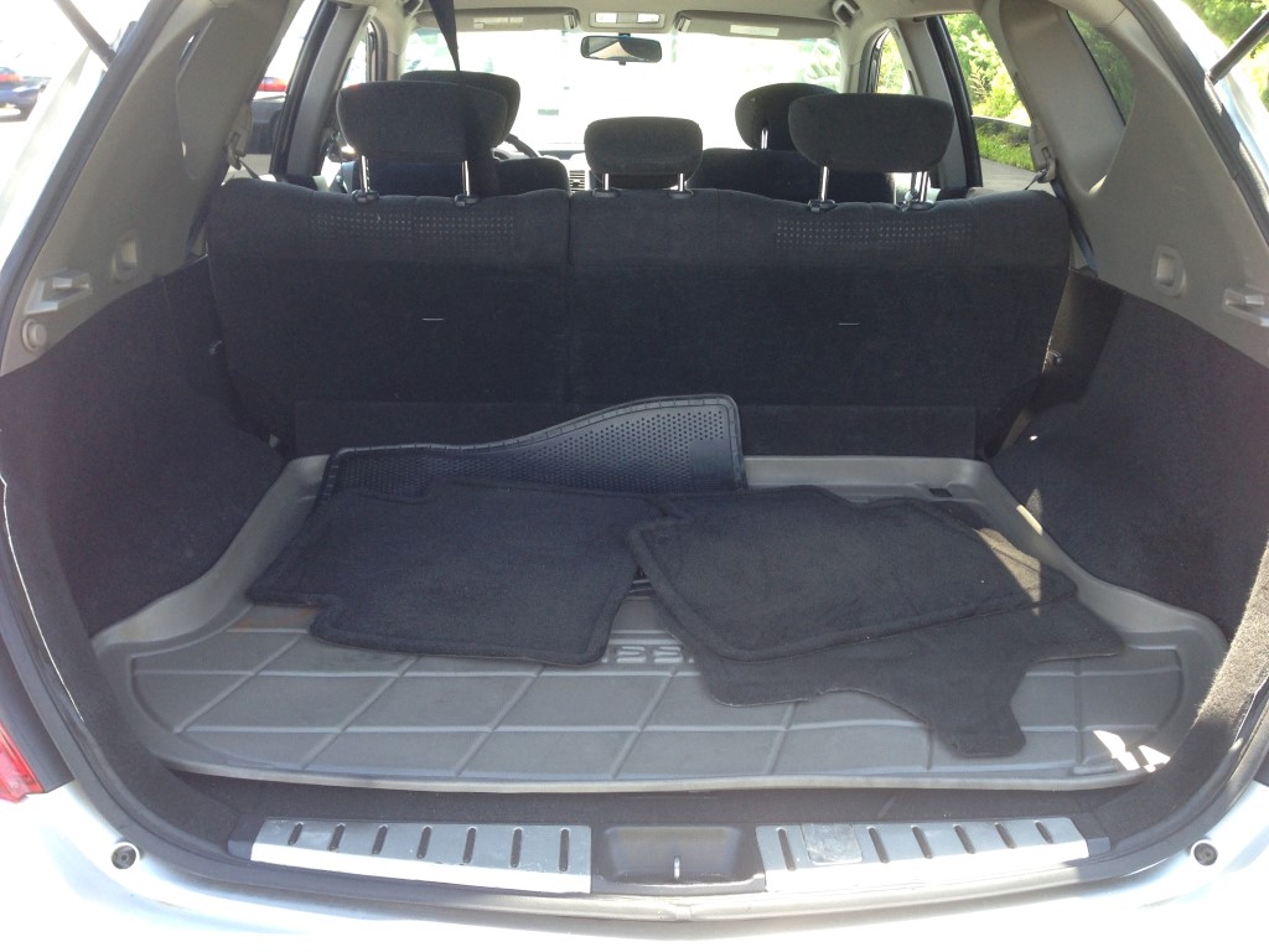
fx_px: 1210
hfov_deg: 55.4
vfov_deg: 42.9
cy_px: 476
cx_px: 634
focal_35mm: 33
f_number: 2.4
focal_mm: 4.12
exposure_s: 1/120
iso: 80
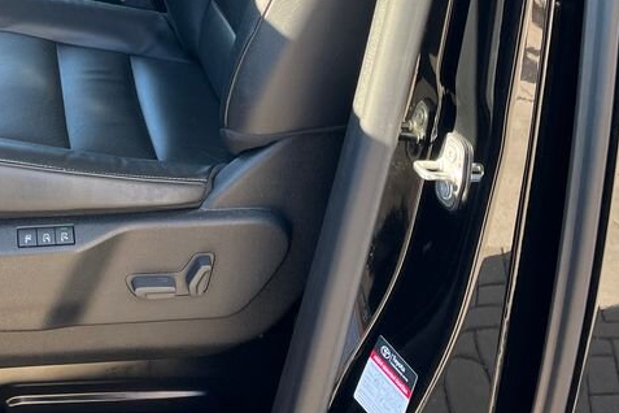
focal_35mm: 58
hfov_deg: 32.5
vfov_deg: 21.9
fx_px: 997
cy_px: -61
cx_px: 43
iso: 40
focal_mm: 5.1
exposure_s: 1/160
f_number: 1.6
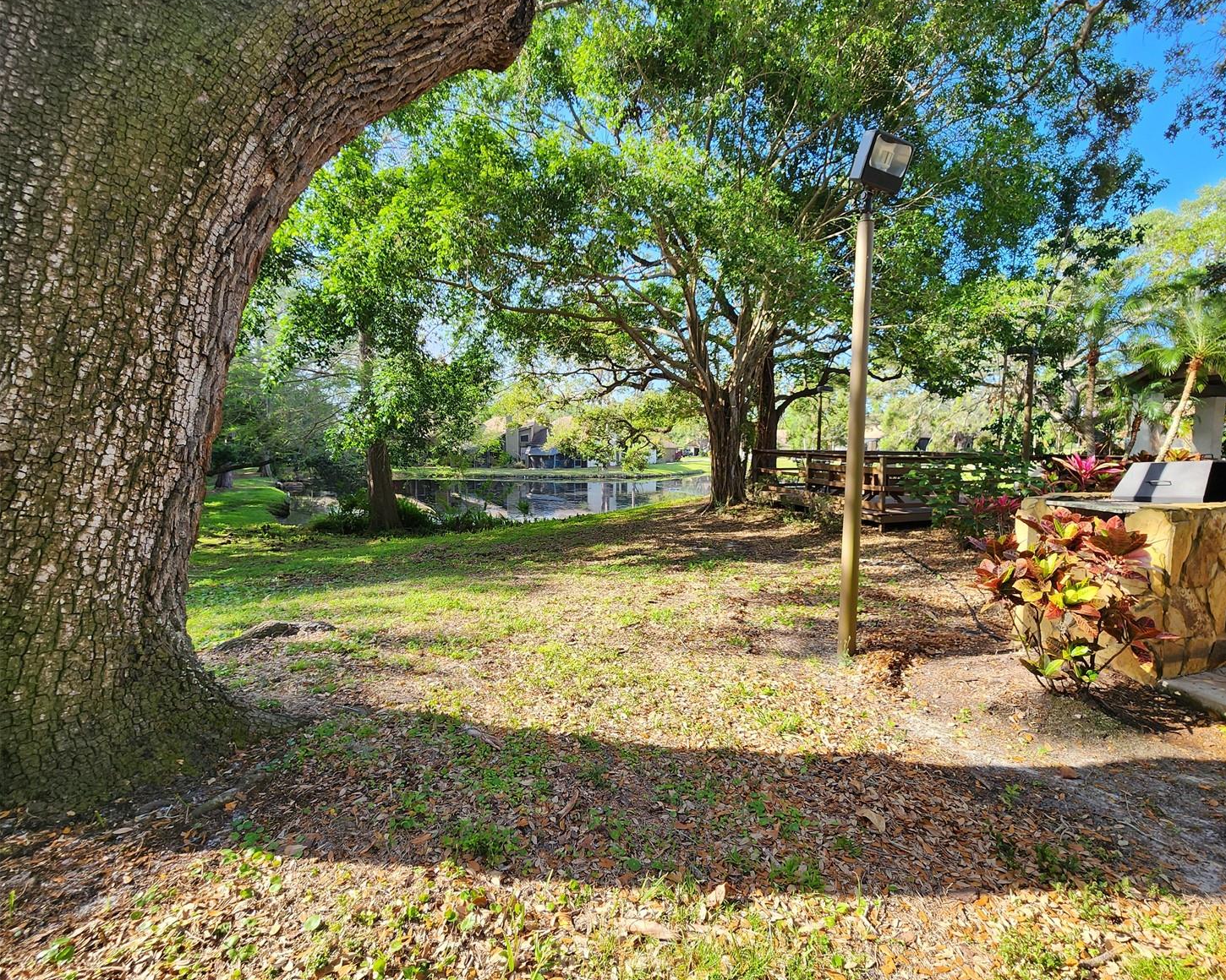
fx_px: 508
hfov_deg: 100.4
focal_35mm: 14
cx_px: 676
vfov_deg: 88.0
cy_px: 486
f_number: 2.2
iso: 50
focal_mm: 2.2
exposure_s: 1/323
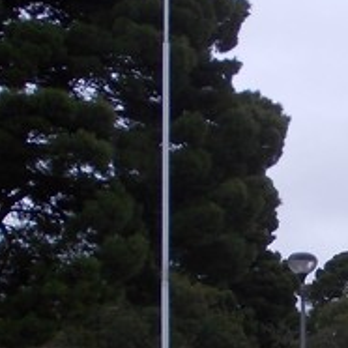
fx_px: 1160
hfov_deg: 16.1
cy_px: 361
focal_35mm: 102
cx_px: 470
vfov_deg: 16.6
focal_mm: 4
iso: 80
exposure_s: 1/500
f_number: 2.7
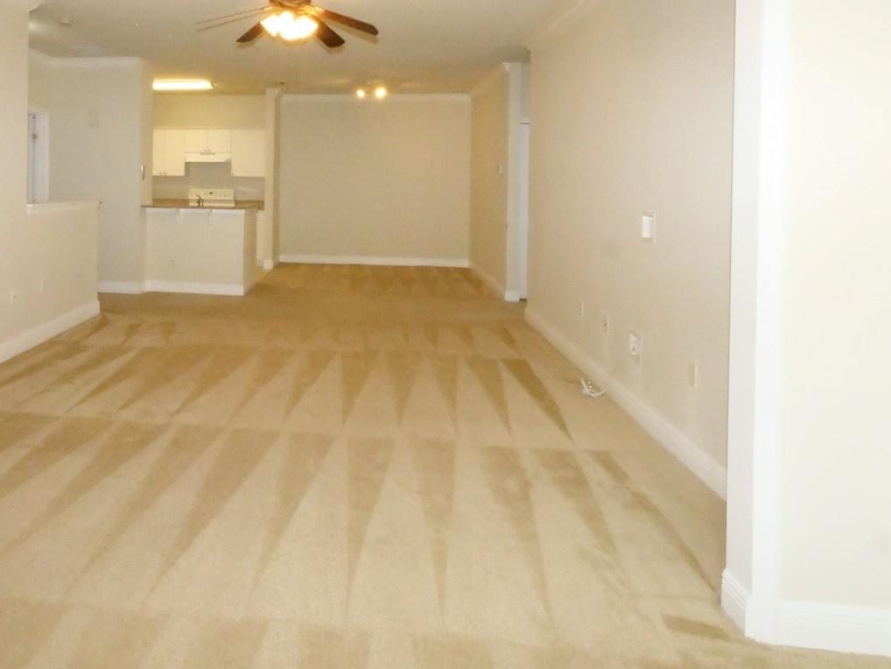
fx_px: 566
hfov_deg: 74.2
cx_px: 301
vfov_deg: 58.7
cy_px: 189
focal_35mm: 22
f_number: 20
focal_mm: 7
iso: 12800
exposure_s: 1/60
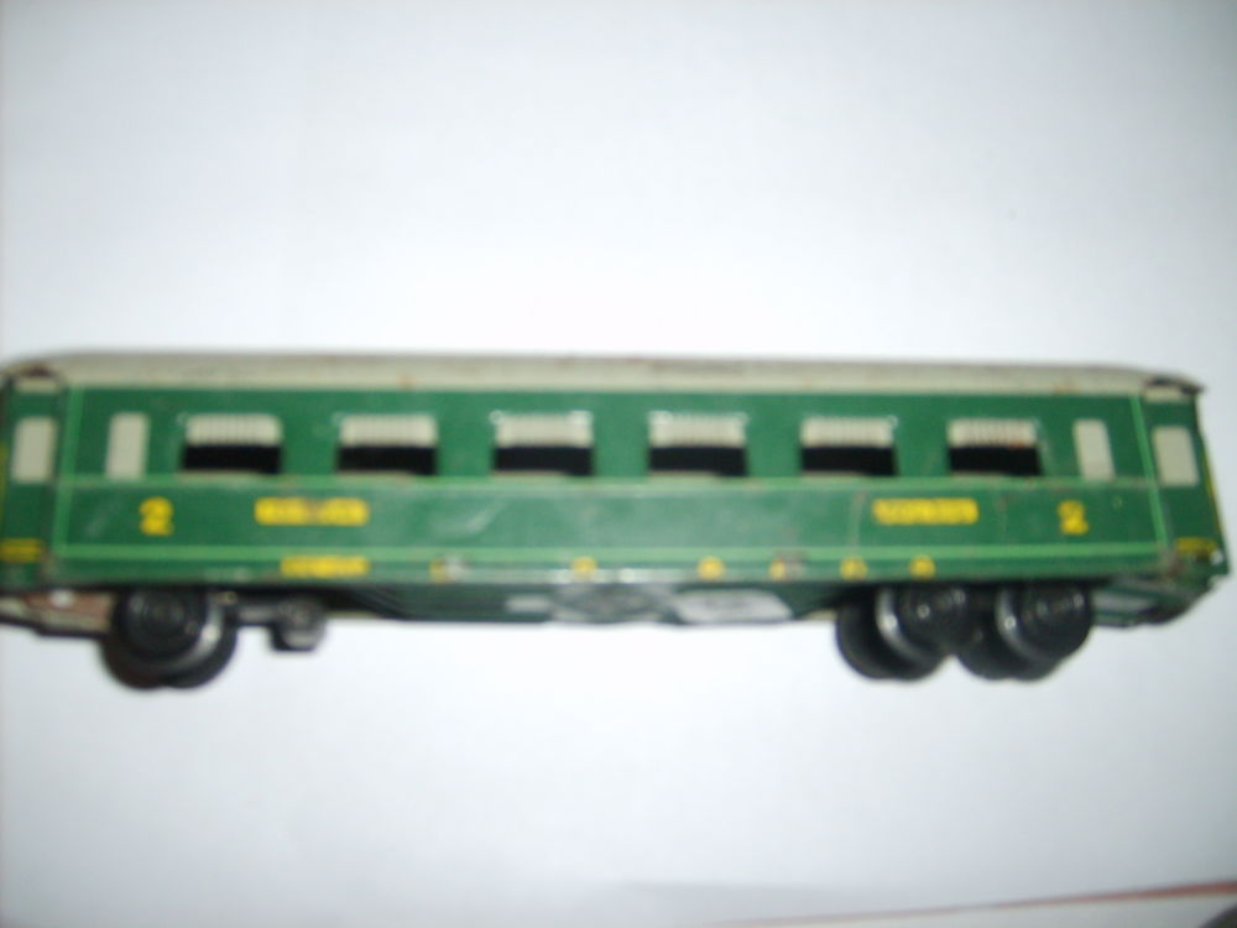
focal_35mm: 35
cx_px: 618
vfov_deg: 40.7
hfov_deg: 52.6
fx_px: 1251
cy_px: 464
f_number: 2.8
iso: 100
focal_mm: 5.8
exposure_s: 1/45
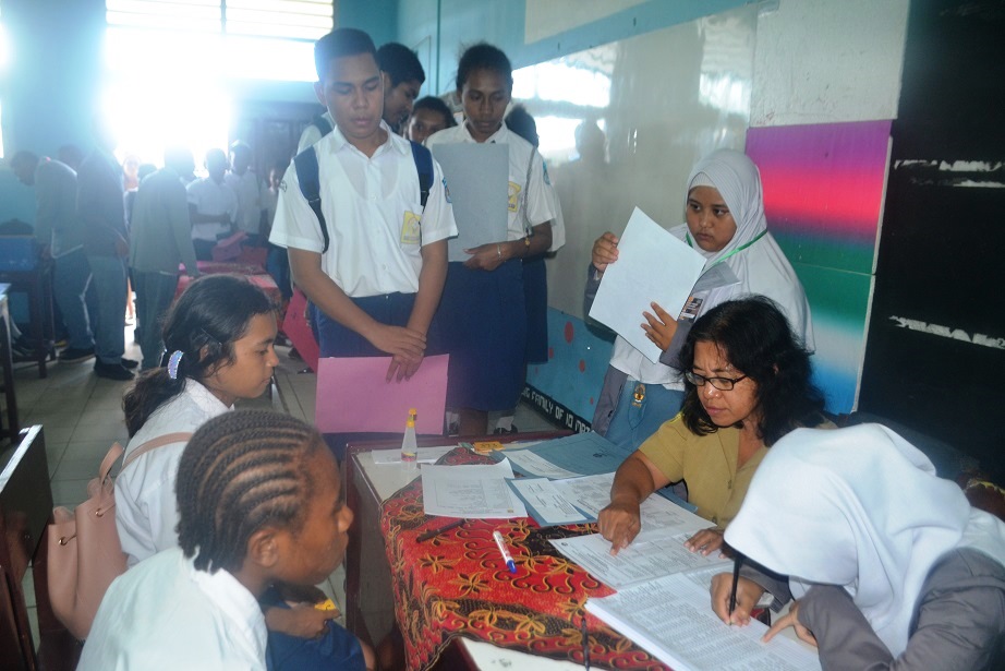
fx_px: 754
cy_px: 336
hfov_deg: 67.4
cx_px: 502
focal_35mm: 27
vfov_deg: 47.9
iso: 400
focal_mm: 18
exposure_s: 1/60
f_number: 4
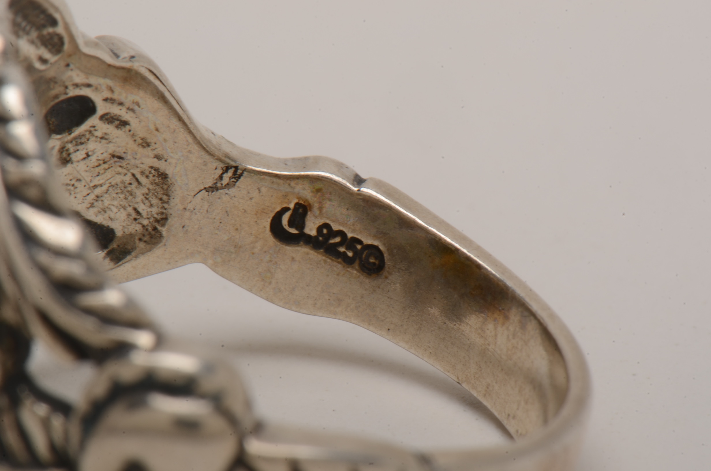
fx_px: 2513
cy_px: 236
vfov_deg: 10.7
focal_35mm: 128
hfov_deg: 16.1
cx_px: 356
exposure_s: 1/160
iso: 100
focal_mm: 85
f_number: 36
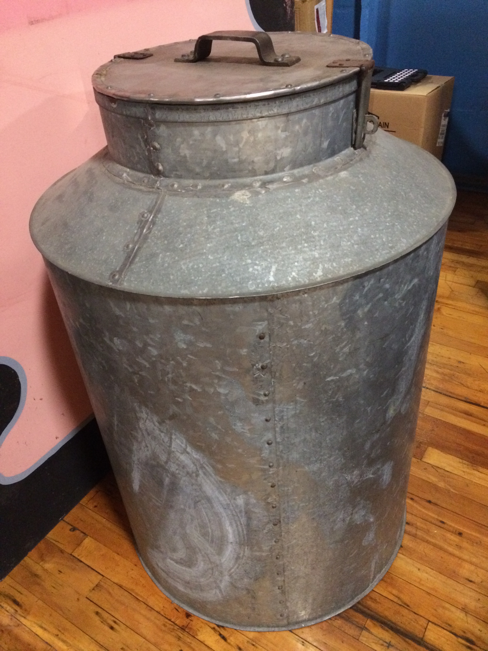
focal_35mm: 29
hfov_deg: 48.2
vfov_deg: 61.7
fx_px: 545
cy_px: 326
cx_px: 244
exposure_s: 1/15
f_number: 2.2
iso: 400
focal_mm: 4.15
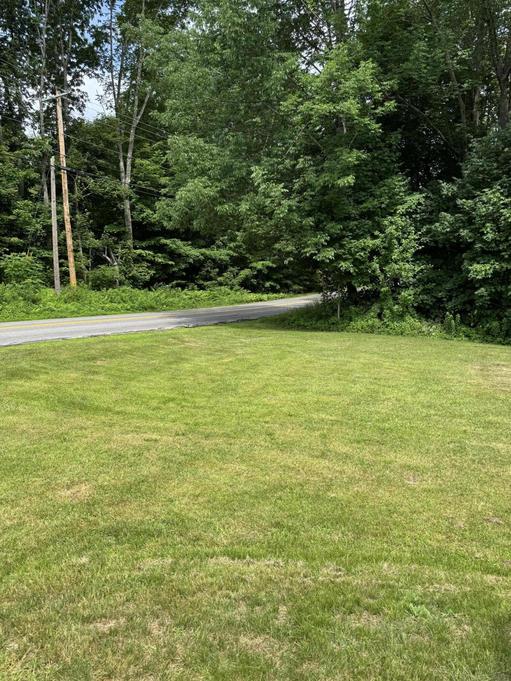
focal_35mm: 24
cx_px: 256
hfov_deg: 56.8
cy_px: 340
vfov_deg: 71.6
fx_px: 472
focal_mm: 6.76
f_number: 1.78
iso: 80
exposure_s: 1/1366
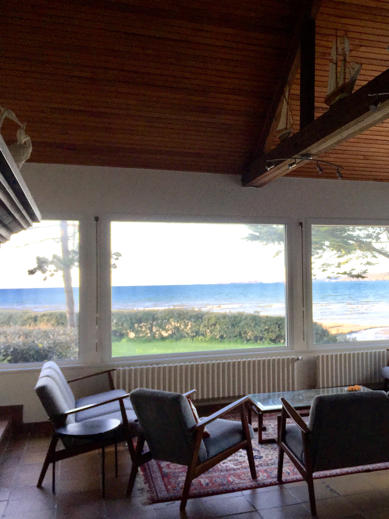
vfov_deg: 47.9
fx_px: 584
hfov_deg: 35.4
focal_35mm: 39
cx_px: 321
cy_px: 257
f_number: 2.2
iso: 32
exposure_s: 1/206
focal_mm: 4.15
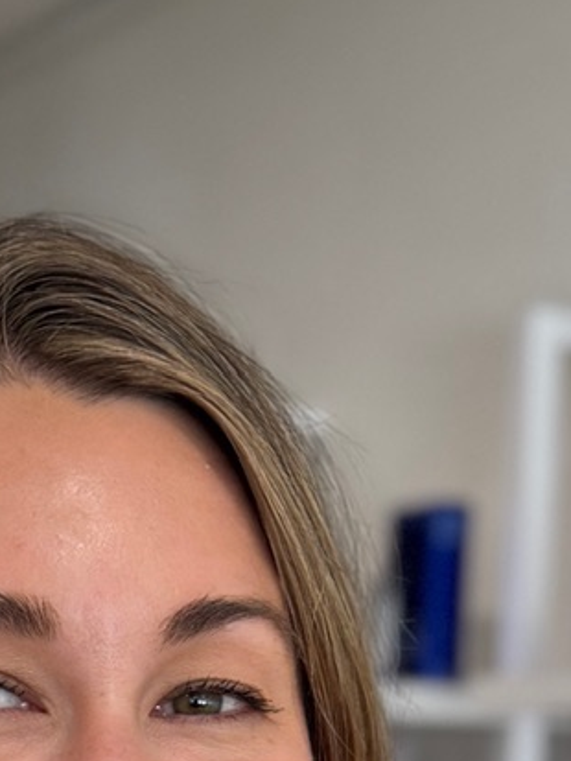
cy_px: 1168
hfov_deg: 12.4
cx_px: 160
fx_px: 2616
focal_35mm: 119
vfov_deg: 15.2
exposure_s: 1/60
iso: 160
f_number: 1.78
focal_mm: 6.76
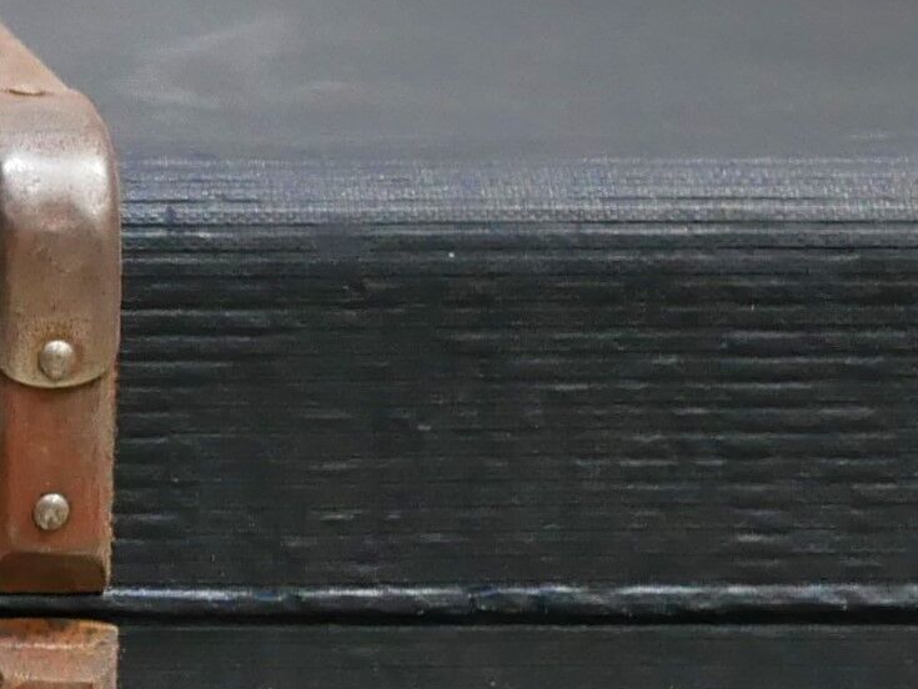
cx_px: -789
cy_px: 328
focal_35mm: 250
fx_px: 6633
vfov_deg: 5.9
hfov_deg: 7.6
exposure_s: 1/60
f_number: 1.7
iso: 640
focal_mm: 20
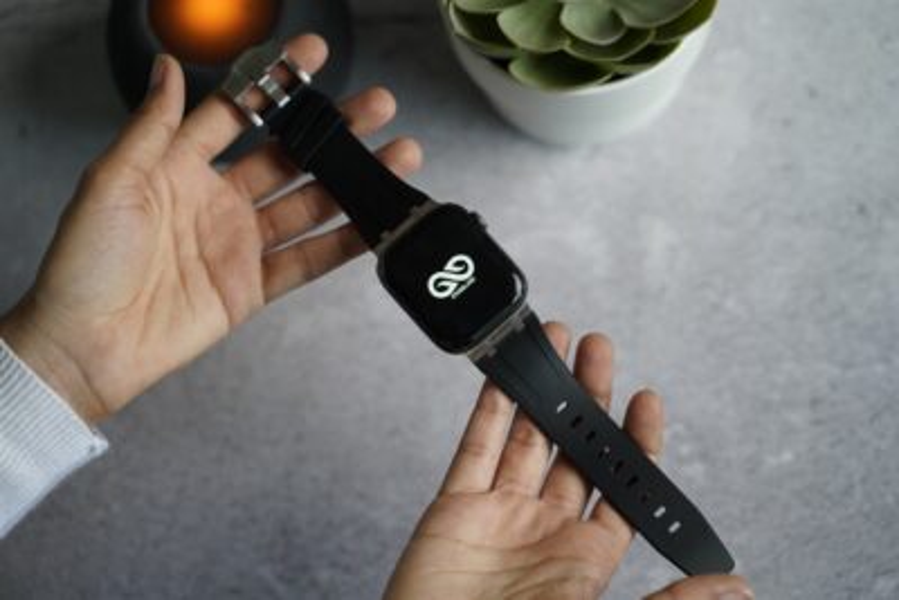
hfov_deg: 27.0
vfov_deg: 18.2
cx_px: 450
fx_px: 1873
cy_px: 300
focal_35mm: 75
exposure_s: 1/160
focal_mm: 75
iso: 1000
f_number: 4
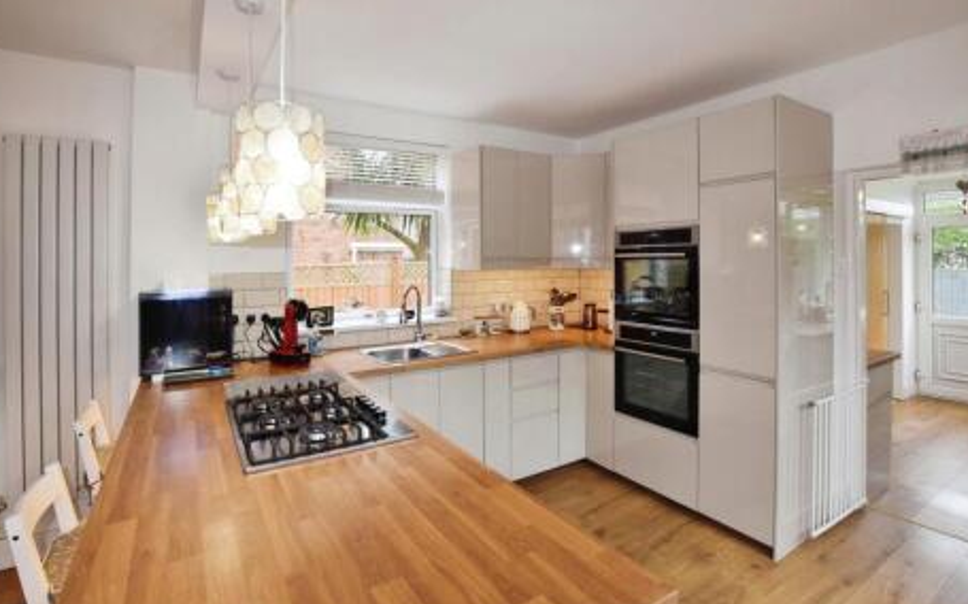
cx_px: 474
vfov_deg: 71.2
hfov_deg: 97.8
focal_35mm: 16
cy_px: 318
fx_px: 422
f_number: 5.6
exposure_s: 1/125
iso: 720
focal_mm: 10
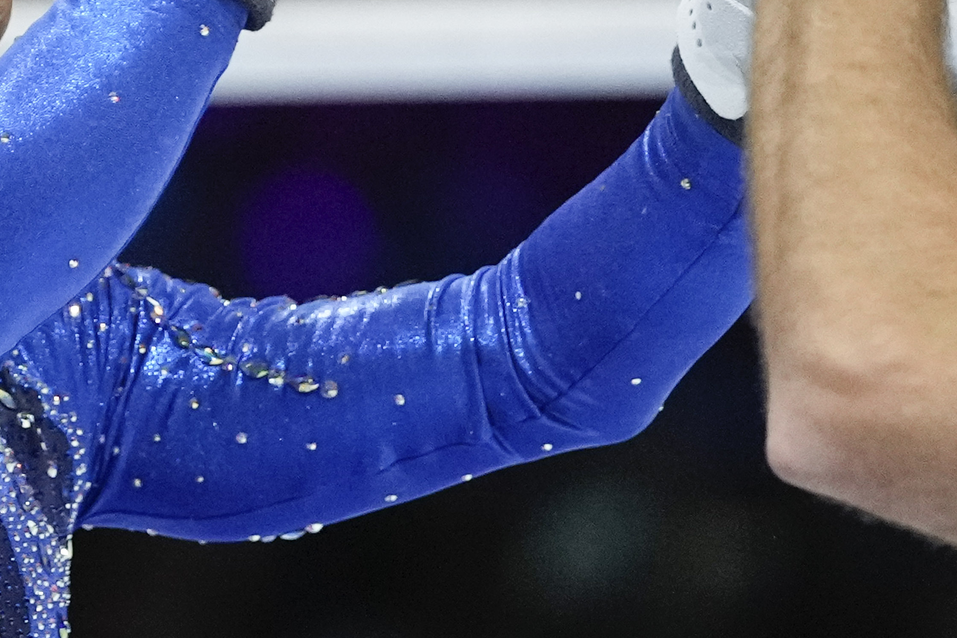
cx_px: 699
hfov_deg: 2.7
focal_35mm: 769
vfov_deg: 1.8
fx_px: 20441
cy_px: 365
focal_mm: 200
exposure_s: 1/1600
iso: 3200
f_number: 2.8
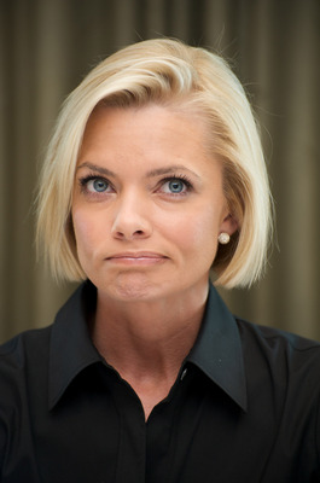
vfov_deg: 12.1
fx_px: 2276
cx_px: 160
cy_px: 242
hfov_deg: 8.0
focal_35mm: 170
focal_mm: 170
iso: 500
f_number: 5
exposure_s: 1/60
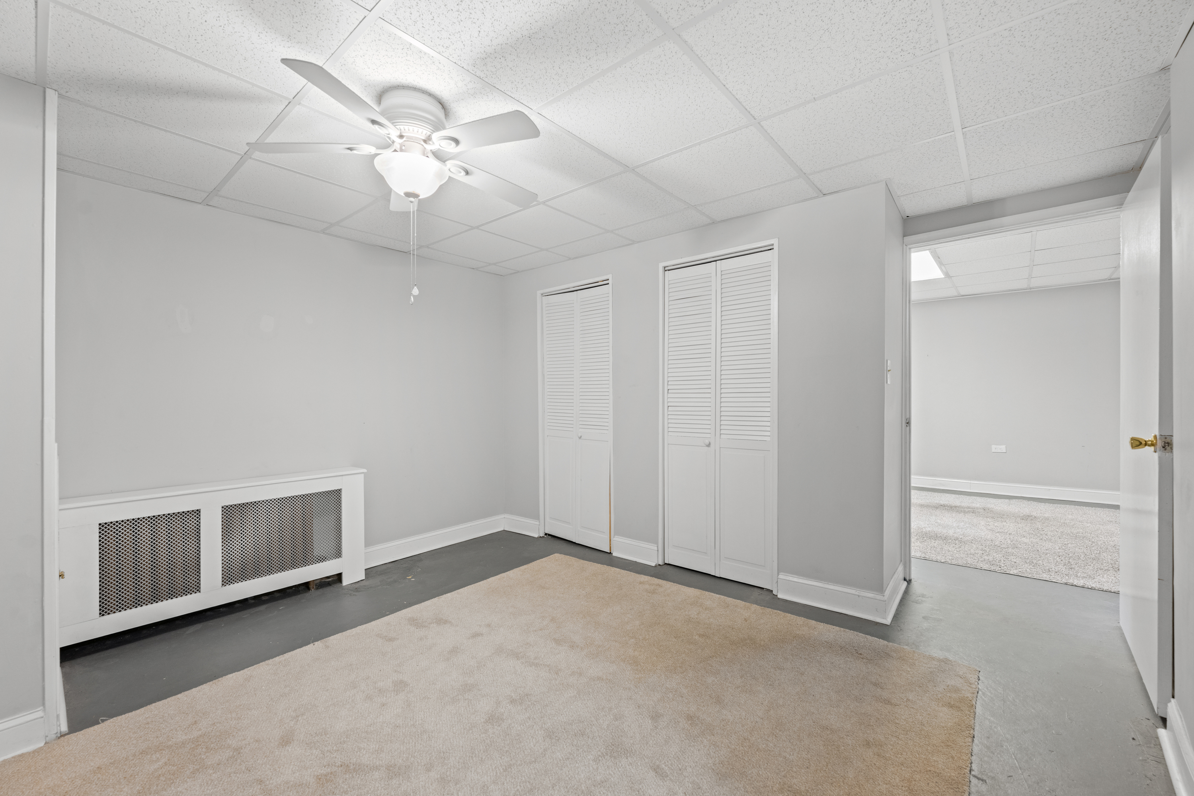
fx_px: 464
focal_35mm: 14
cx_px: 597
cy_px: 398
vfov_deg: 81.2
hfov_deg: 104.3
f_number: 6.3
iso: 500
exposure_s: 1/2.5
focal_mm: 14
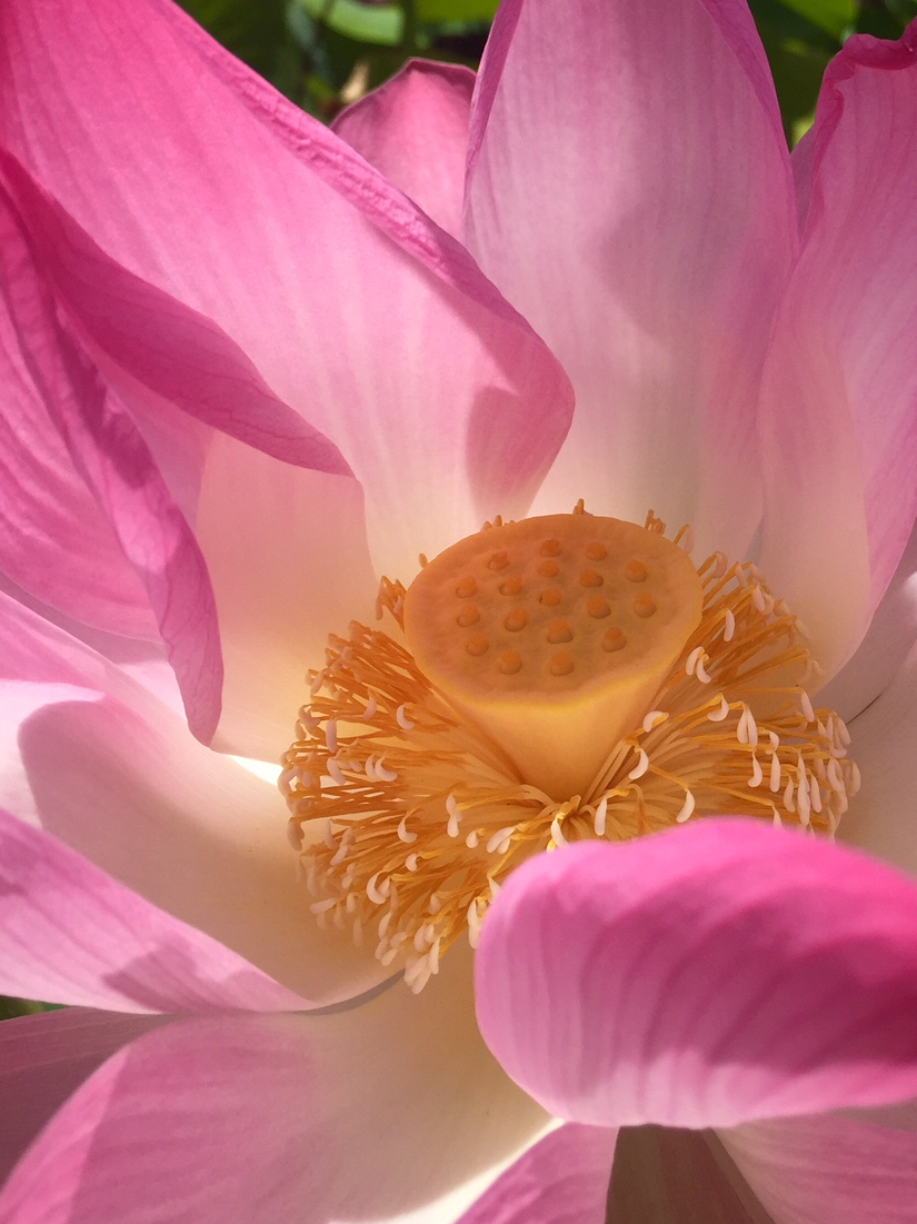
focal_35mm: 43
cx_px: 674
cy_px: 387
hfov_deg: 33.0
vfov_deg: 43.1
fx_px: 1520
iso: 32
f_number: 2.2
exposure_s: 1/2639
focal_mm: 4.15
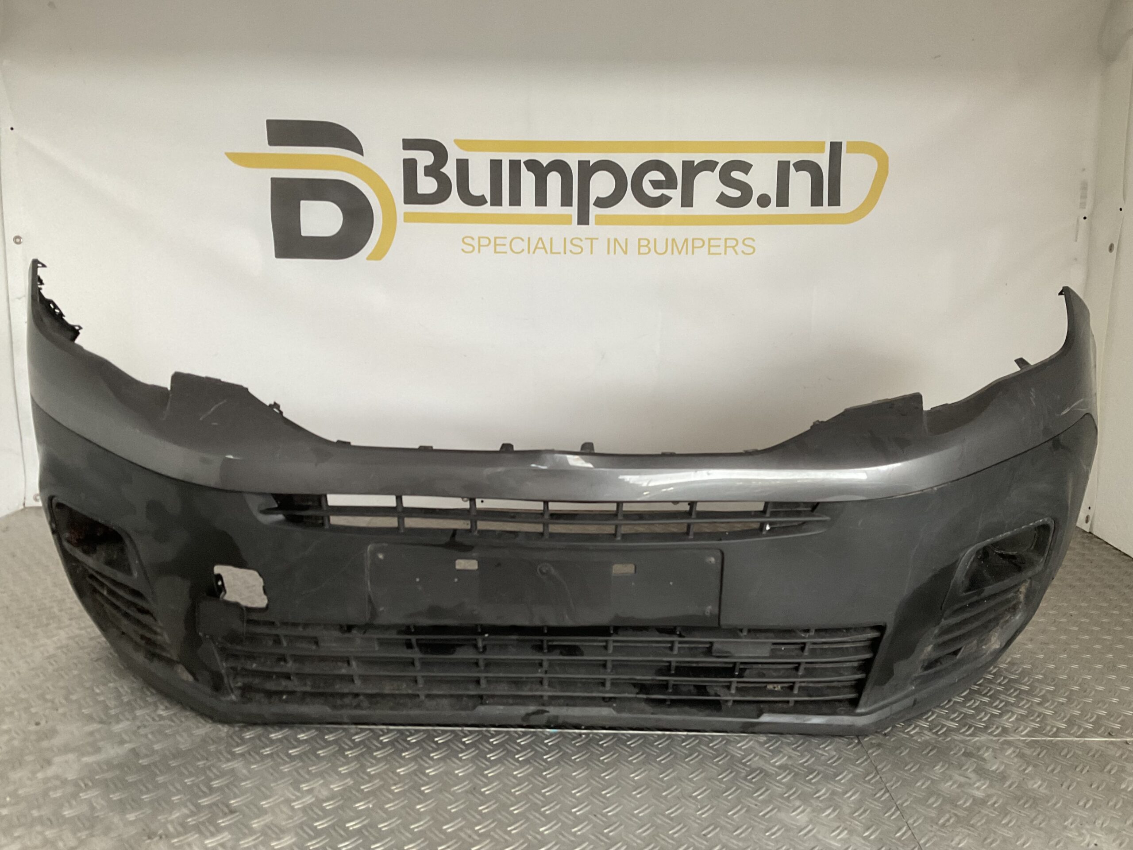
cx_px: 566
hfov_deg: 61.7
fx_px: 949
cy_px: 425
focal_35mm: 29
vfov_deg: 48.2
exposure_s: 1/50
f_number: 1.8
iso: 125
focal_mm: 3
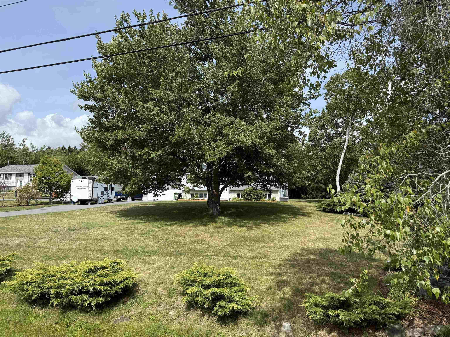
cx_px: 225
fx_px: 312
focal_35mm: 24
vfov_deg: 56.8
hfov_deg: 71.6
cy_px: 168
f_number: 1.78
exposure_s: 1/3584
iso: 80
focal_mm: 6.76
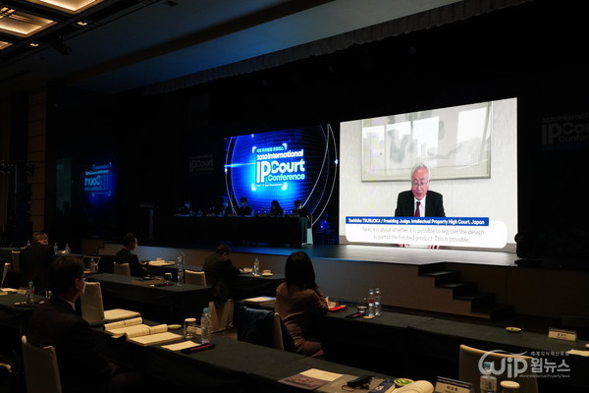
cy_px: 196
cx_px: 294
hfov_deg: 58.7
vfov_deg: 41.1
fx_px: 524
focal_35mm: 32
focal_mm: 32
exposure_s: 1/60
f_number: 9
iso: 6400
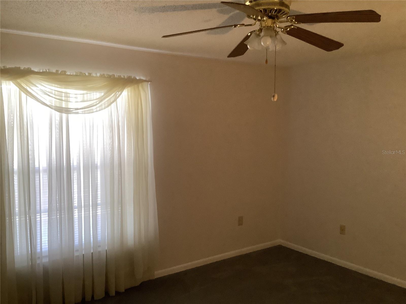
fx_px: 364
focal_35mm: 31
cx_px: 203
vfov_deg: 45.4
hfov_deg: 58.4
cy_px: 152
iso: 250
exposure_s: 1/40
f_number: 2.4
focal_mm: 3.3
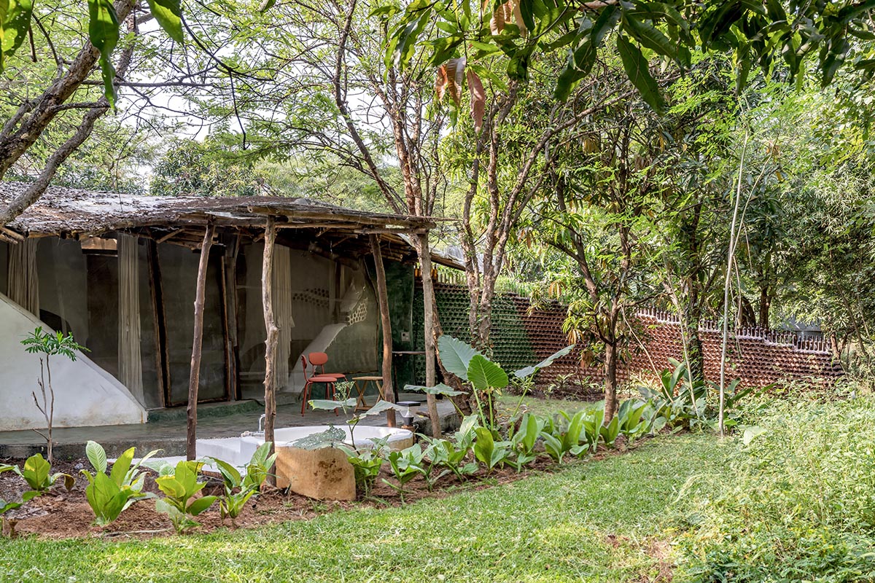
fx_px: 851
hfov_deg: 54.4
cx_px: 438
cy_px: 292
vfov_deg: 37.9
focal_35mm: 35
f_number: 10
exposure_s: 1/20
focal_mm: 35
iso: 100
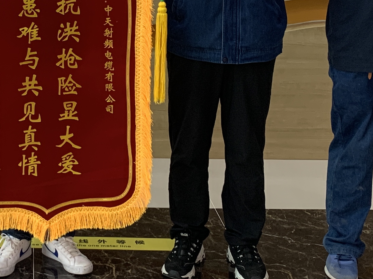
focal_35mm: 83
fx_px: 894
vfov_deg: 17.3
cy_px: -6
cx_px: 29
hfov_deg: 22.9
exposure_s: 1/64
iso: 100
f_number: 1.8
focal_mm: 4.25
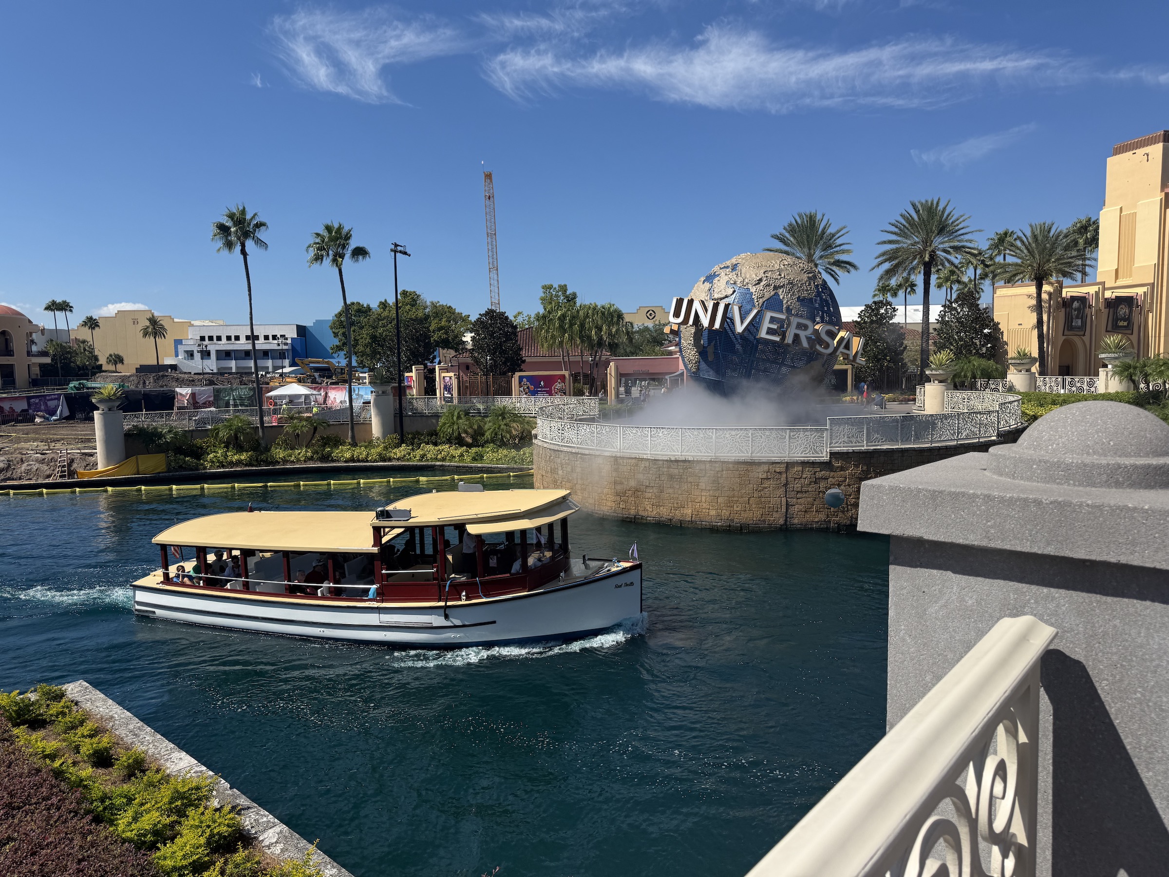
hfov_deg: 71.6
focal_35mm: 24
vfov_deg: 56.8
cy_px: 438
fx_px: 810
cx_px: 584
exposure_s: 1/5714
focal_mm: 6.76
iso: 80
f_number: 1.78
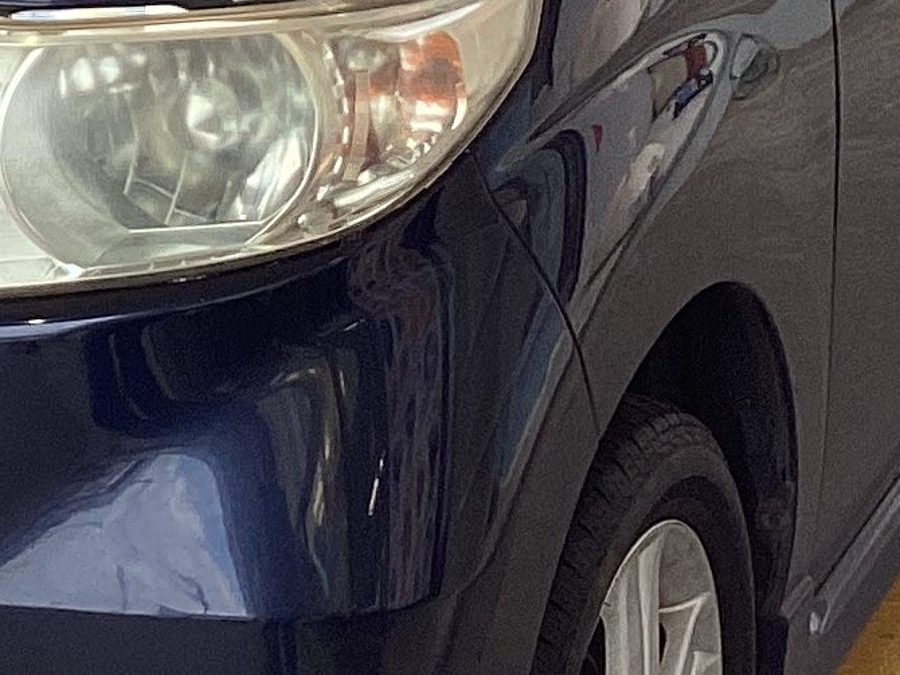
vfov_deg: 9.8
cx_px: -51
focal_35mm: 151
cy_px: 43
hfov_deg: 12.9
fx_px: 3927
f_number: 2.4
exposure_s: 1/100
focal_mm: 3.3
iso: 40
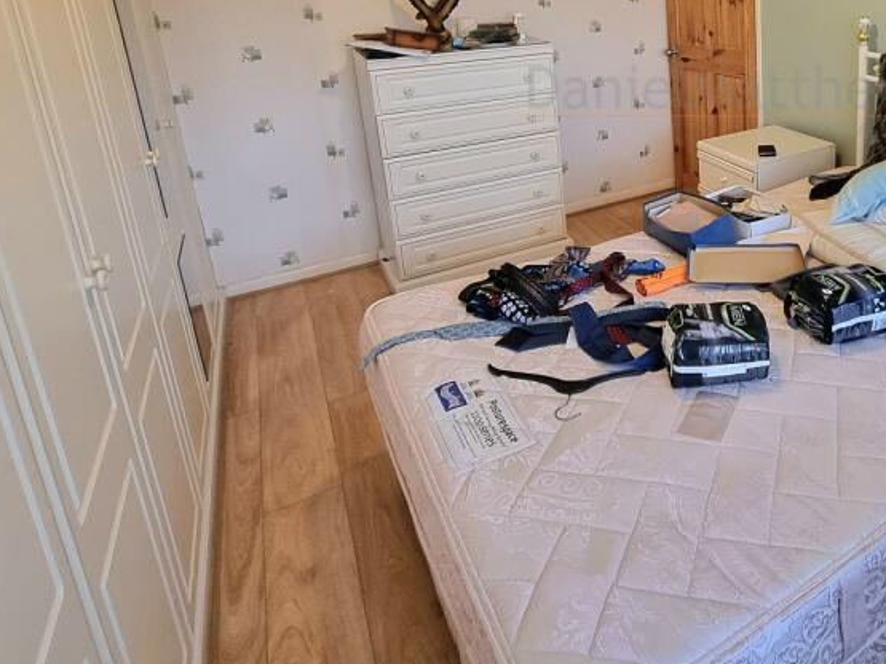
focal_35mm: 24
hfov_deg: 64.6
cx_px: 722
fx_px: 614
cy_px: 101
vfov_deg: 51.8
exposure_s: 1/50
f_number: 2.2
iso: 320
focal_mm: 2.2
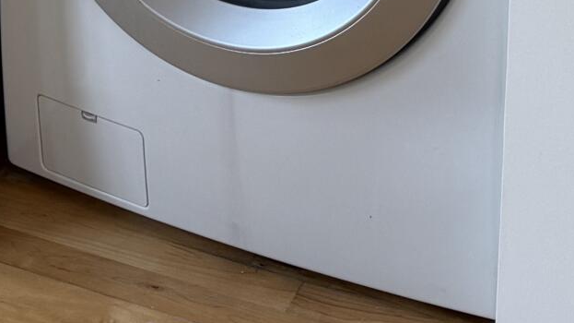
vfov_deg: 8.1
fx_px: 1917
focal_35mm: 126
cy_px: -675
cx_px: 346
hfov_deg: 17.0
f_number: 1.78
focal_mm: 6.76
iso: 64
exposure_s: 1/120
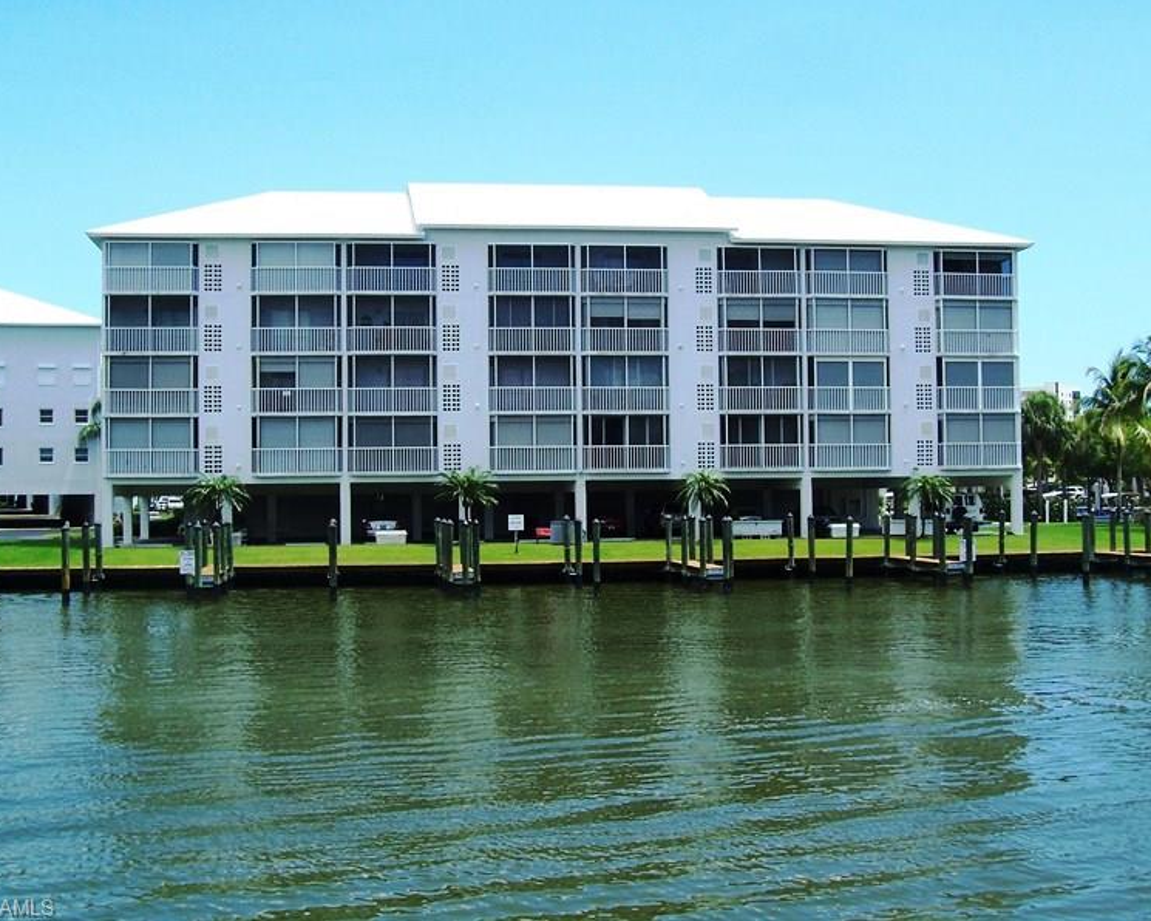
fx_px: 1499
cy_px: 459
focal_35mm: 44
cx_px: 558
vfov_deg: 34.2
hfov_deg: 42.0
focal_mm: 7
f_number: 5.6
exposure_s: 1/250
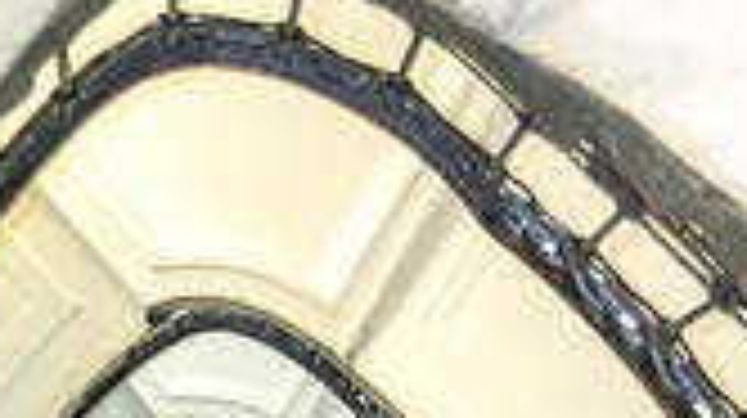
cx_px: 308
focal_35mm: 121
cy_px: 1119
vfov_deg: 8.7
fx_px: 2394
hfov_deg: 17.7
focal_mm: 22
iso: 800
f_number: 5
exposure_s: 1/20
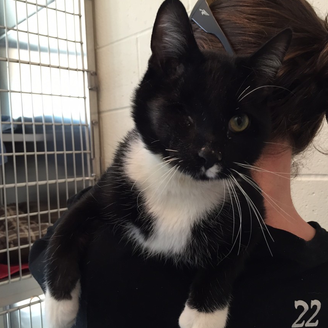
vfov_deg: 47.2
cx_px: 165
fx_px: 375
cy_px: 163
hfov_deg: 47.2
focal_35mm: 35
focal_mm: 4.15
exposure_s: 1/30
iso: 64
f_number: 2.2
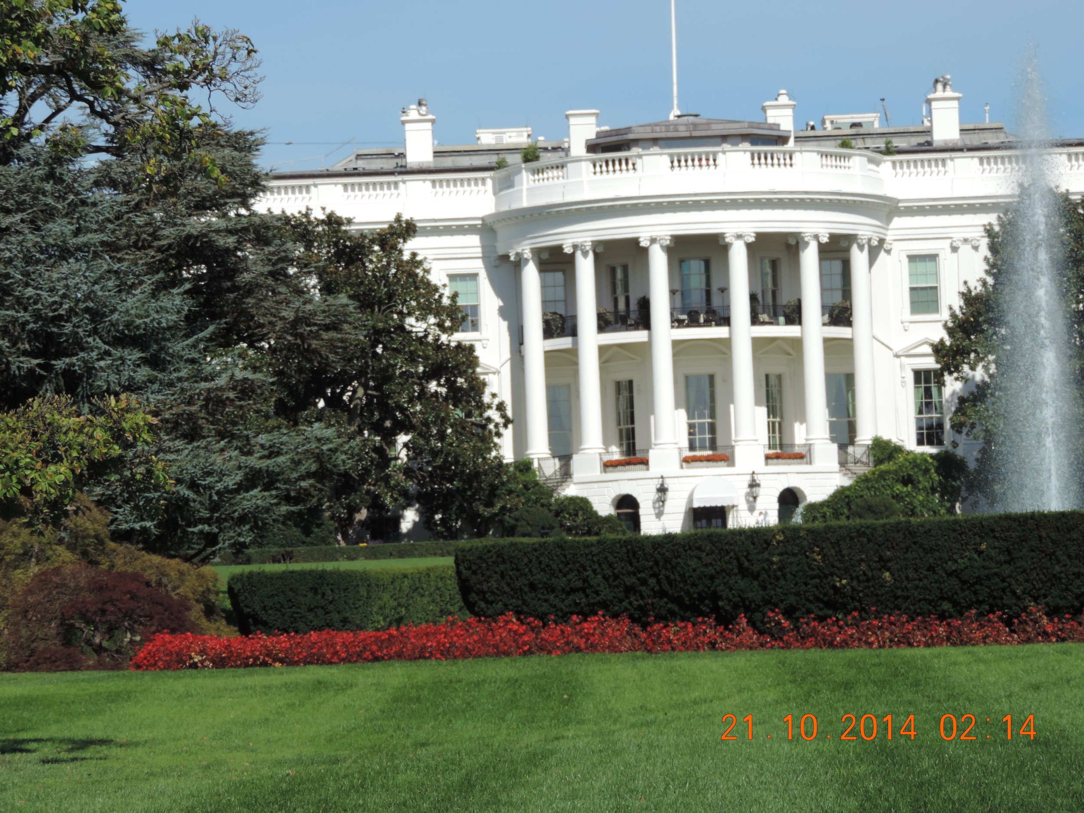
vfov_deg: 8.7
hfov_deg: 11.6
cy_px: 406
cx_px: 542
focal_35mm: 170
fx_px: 5324
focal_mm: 30.3
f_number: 4.5
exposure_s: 1/800
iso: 80
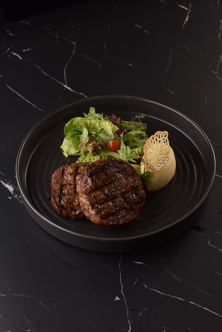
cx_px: 111
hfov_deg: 13.7
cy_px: 166
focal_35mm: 100
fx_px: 925
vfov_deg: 20.4
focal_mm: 100
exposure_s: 1/80
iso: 400
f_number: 13
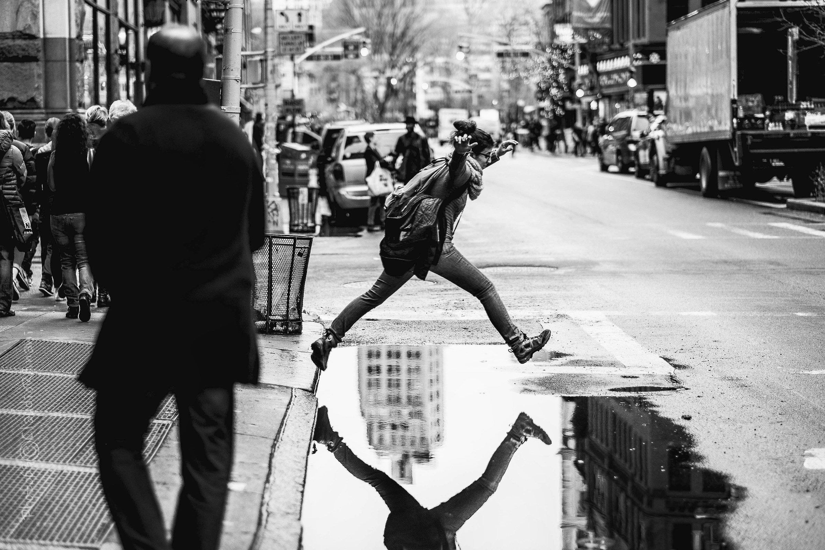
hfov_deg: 24.2
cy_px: 275
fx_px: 1925
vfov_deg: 16.3
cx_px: 412
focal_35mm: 84
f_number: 1.2
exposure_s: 1/280
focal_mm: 56
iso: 200
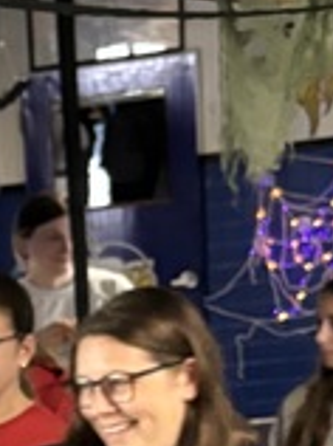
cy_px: 731
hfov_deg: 7.6
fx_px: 2174
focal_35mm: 169
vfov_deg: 11.1
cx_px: -683
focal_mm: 5.96
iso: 640
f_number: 1.6
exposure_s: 1/30
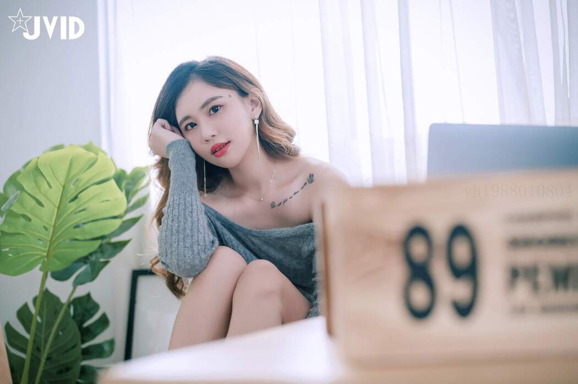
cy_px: 192
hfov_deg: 39.6
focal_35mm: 50
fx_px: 802
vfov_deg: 27.0
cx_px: 289
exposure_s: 1/100
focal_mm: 50
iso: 320
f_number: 2.5
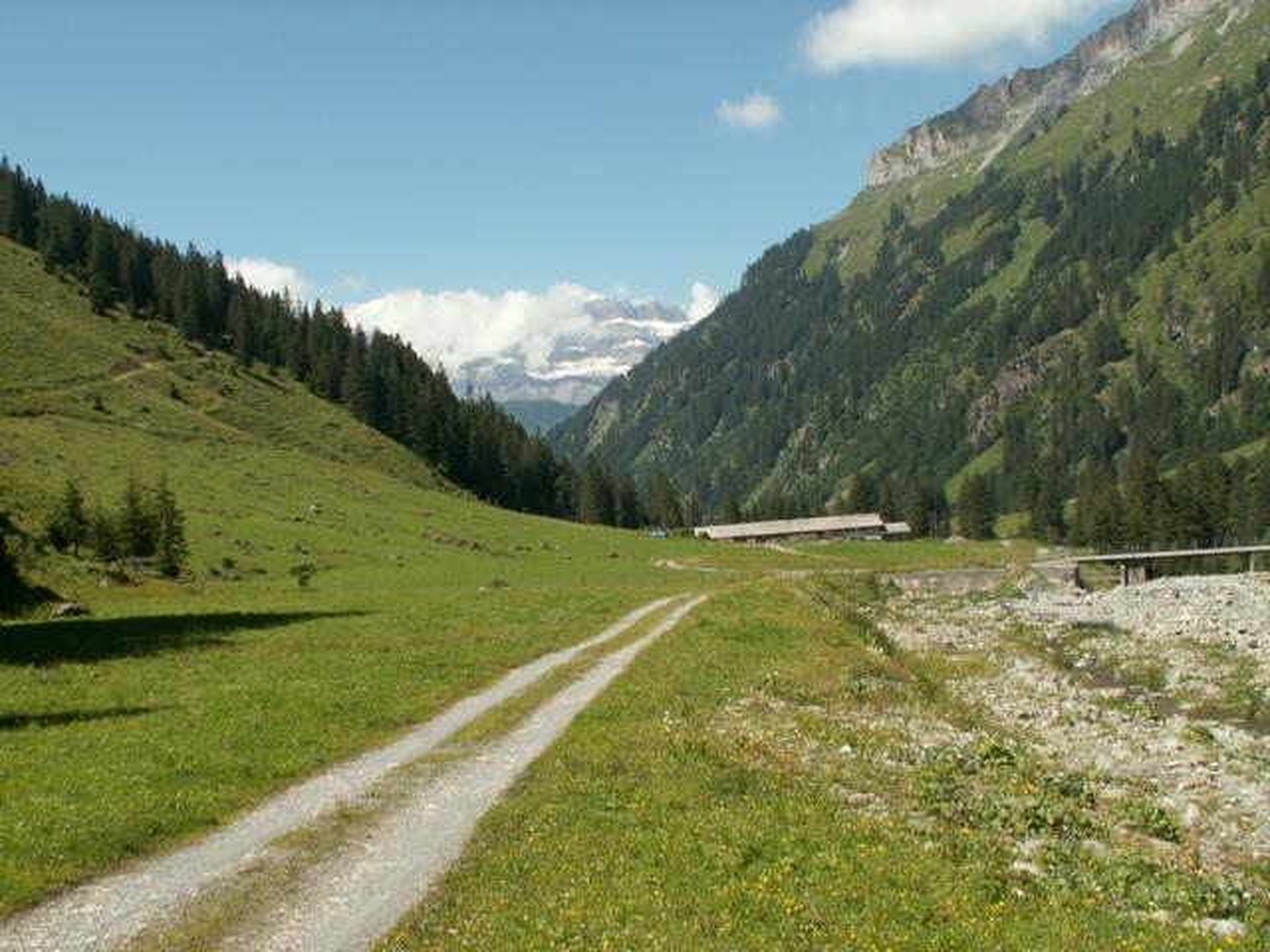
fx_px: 1284
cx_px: 635
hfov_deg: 52.6
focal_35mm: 35
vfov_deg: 40.7
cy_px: 476
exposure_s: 1/200
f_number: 6.3
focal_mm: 5.86
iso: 50
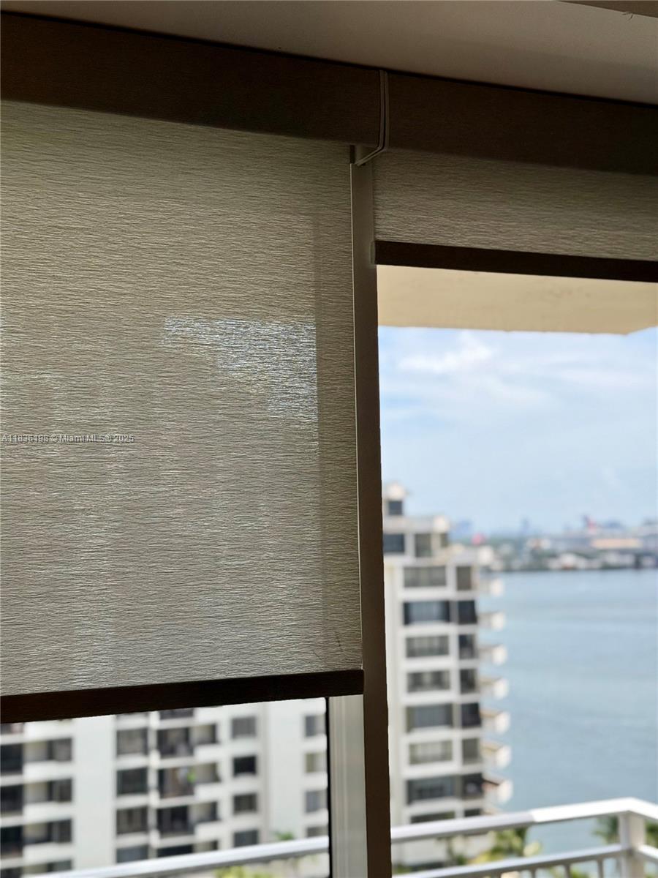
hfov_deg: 30.3
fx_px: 1217
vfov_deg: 39.7
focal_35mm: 48
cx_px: 329
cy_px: 439
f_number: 1.78
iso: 80
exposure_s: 1/1429
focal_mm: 6.76
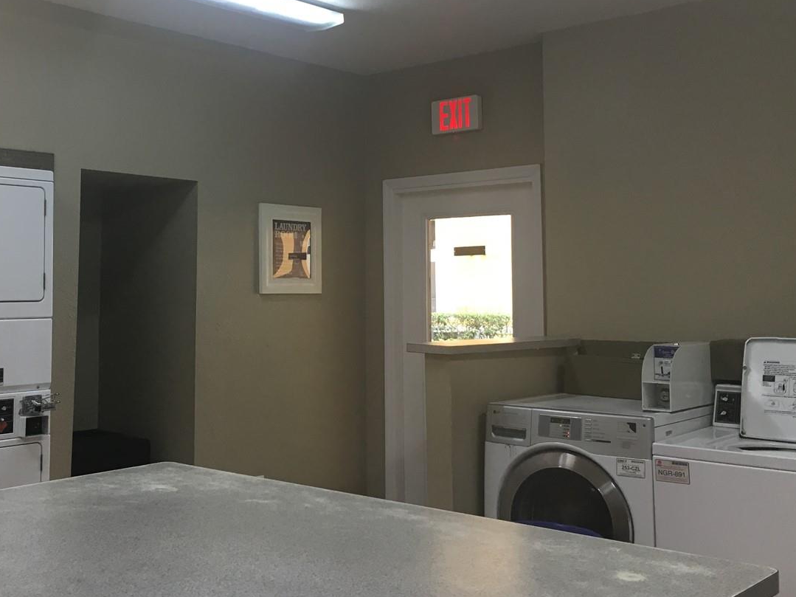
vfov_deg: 33.4
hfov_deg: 43.4
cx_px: 286
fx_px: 989
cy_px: 221
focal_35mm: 43
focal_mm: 4.15
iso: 32
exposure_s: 1/30
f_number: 2.2
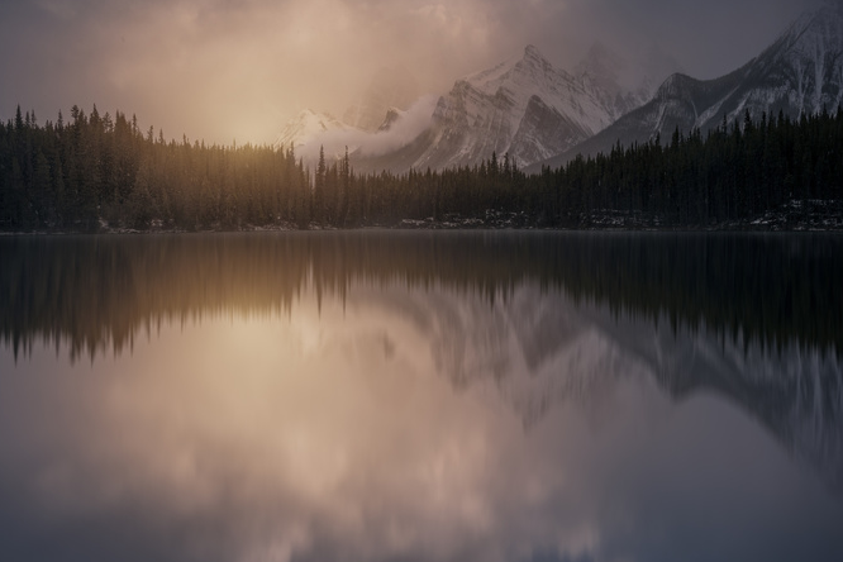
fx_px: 702
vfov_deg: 43.6
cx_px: 596
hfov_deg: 59.7
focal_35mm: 30
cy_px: 254
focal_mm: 20
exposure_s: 1/160
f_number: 11
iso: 100
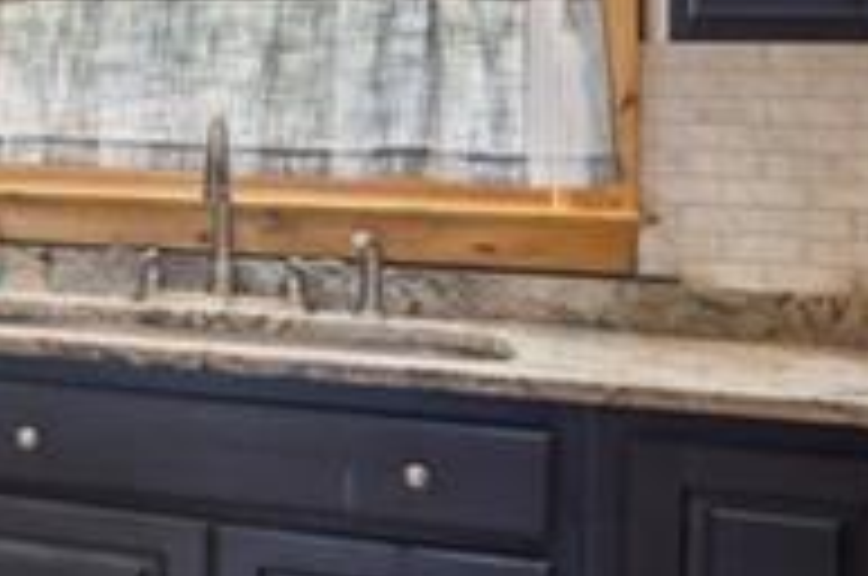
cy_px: 47
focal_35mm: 85
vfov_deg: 15.8
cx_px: -1016
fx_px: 2046
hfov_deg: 16.2
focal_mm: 16
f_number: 5.6
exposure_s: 1/10
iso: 400
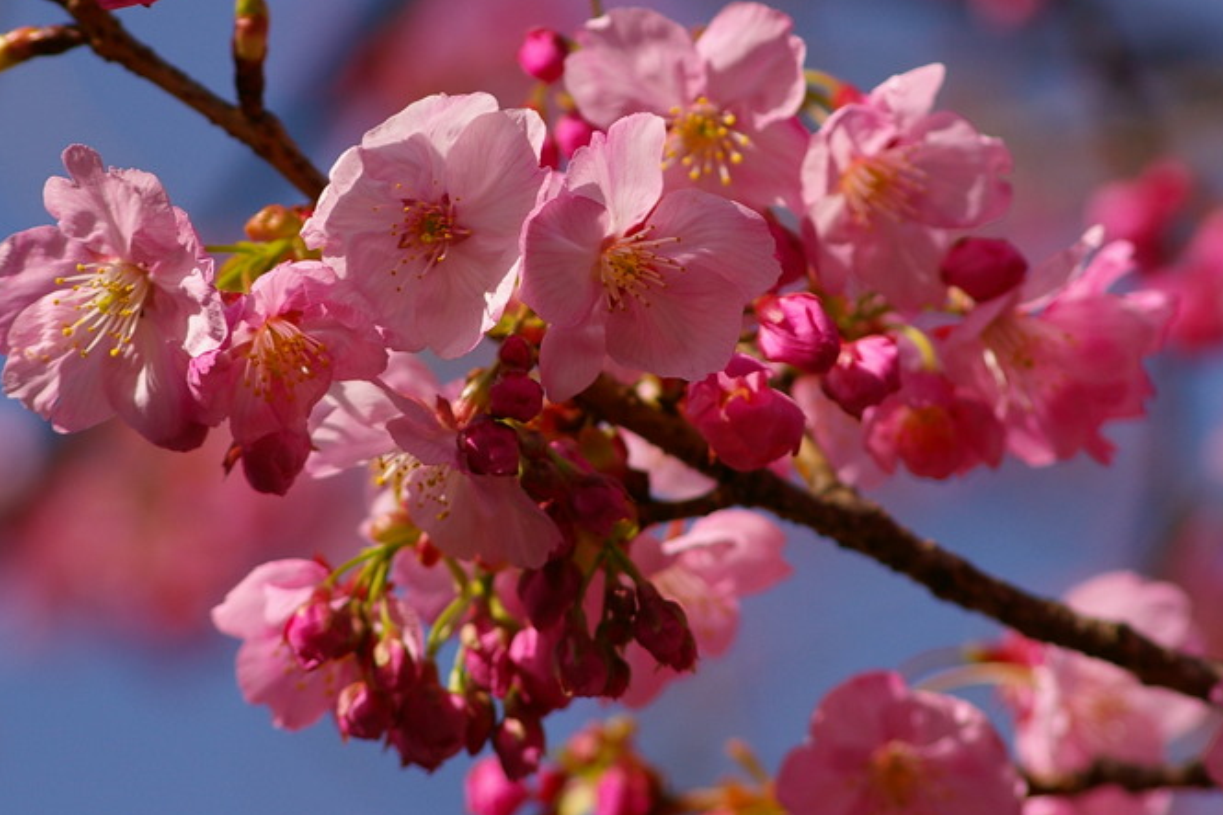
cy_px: 289
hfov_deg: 7.4
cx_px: 633
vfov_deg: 5.0
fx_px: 9407
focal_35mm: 277
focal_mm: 120
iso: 200
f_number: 5.6
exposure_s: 1/1000
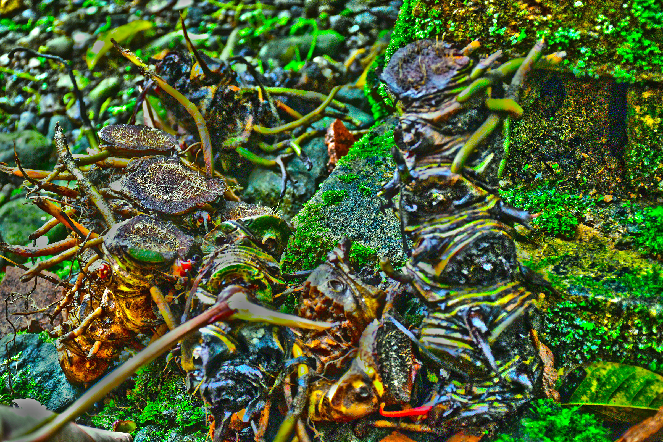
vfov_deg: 18.9
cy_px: 221
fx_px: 1326
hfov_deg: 28.1
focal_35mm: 72
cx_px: 332
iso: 5000
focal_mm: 48
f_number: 6.3
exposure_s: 1/160
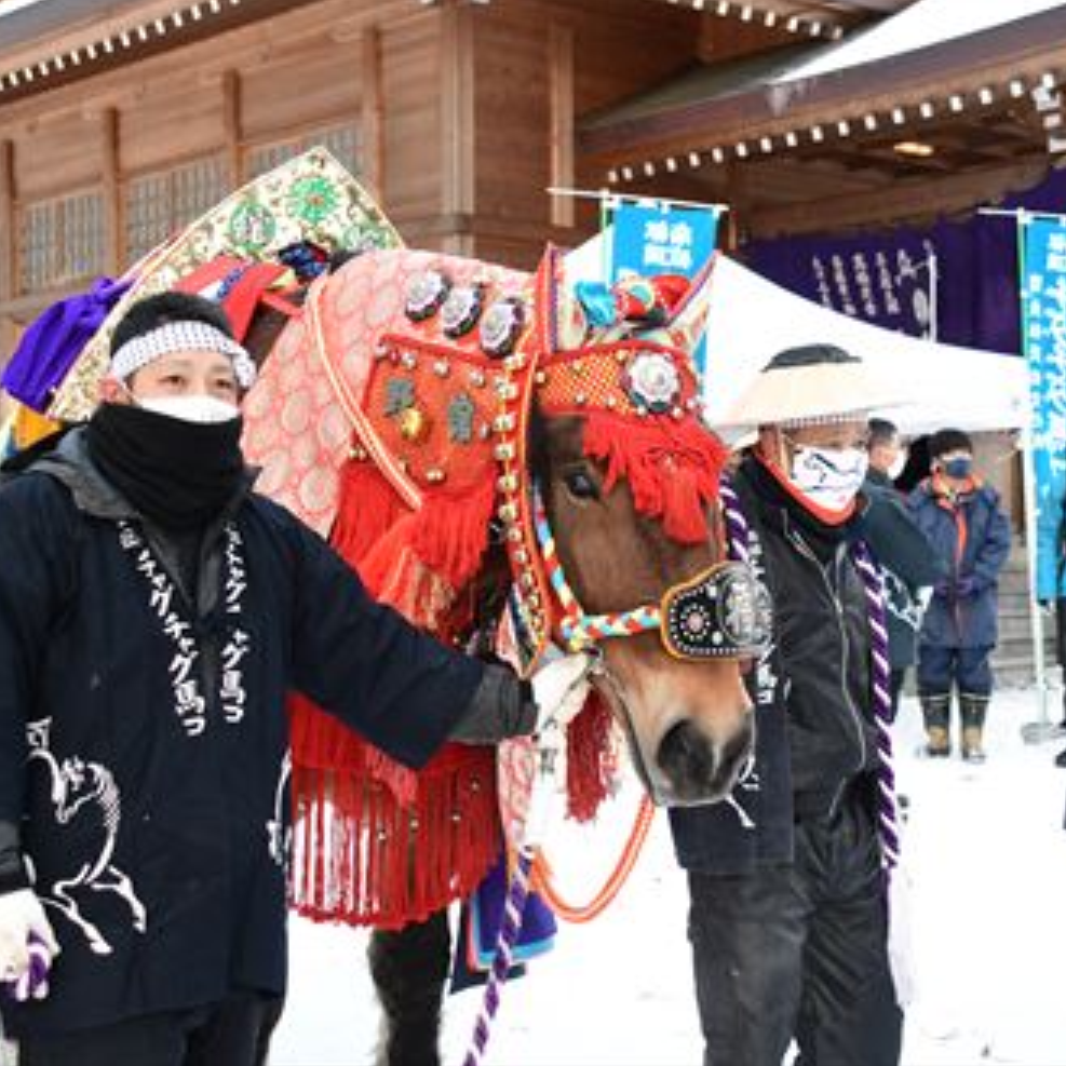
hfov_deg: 27.7
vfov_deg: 27.7
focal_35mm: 62
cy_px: 530
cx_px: 564
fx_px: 2160
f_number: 5
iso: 320
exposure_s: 1/250
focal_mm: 32
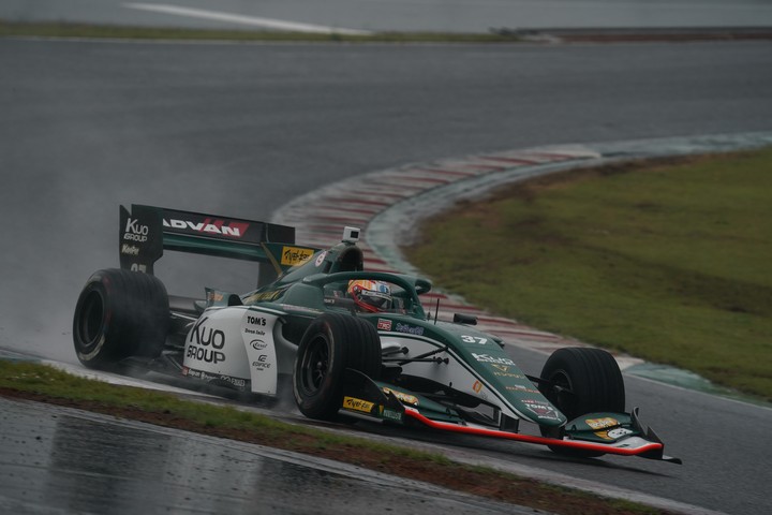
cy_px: 258
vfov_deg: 3.0
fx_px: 9778
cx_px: 386
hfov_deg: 4.5
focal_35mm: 456
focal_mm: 456
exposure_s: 1/800
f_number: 8
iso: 320
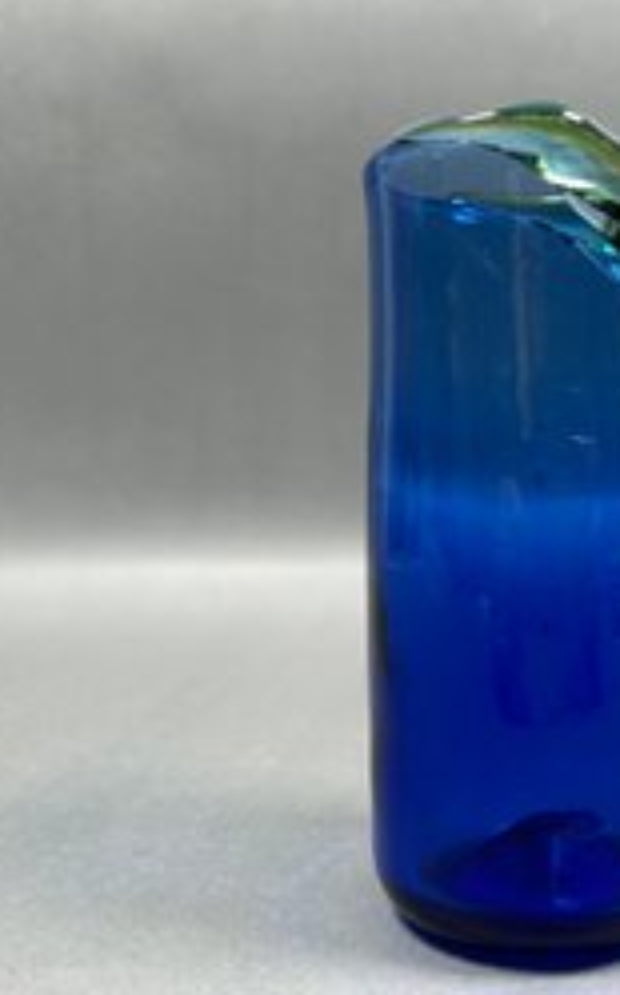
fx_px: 1030
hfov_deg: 32.2
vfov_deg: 51.6
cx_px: 530
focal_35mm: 38
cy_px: 486
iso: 32
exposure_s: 1/144
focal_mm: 5.7
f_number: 1.5
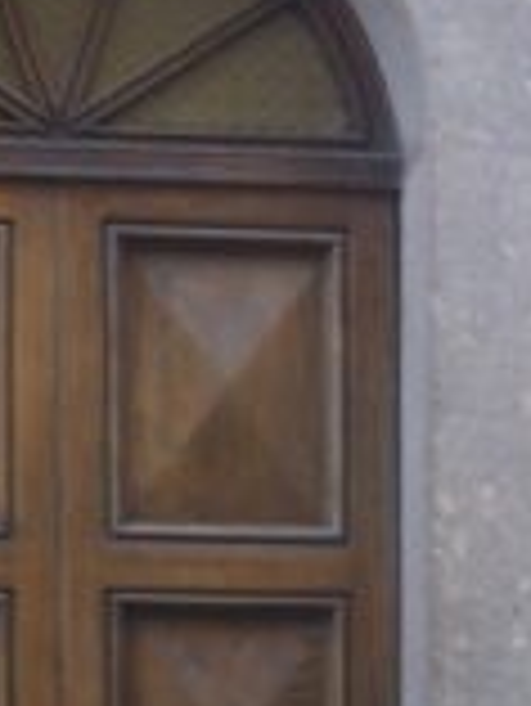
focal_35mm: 156
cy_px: 1079
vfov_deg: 12.0
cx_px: 106
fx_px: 3186
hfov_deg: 9.5
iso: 80
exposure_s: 1/60
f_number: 2.8
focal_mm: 3.85
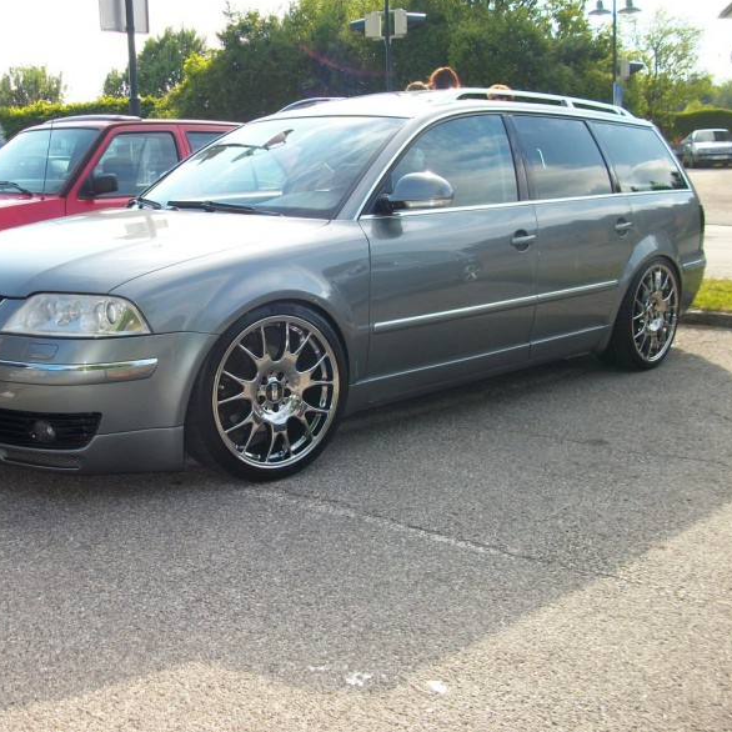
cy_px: 366
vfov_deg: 40.9
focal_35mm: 41
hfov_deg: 40.5
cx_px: 249
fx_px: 981
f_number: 2.9
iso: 80
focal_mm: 5.7
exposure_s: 1/361
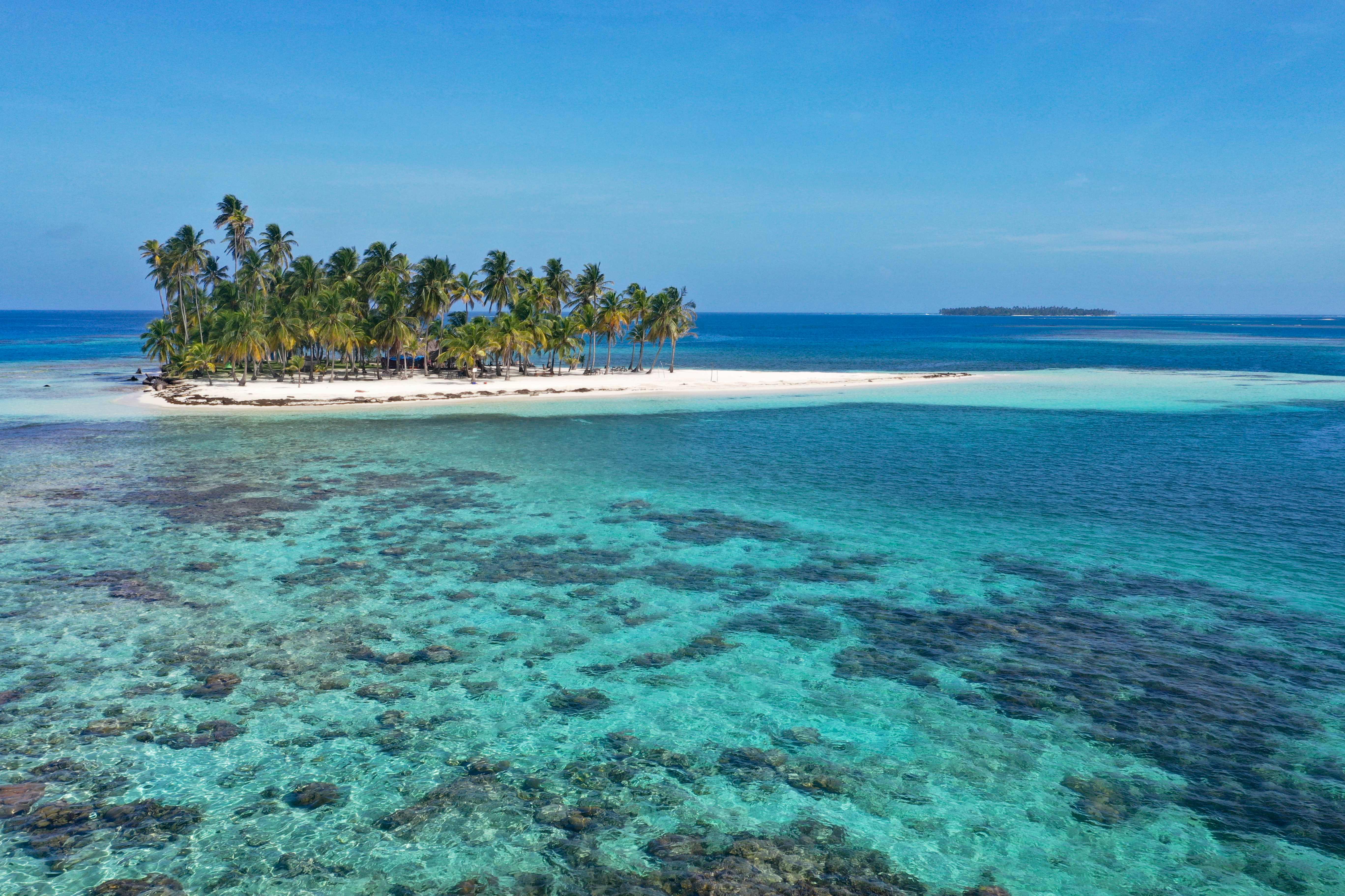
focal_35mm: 28
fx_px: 1046
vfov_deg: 46.4
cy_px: 448
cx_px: 672
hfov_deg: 65.5
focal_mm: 10.26
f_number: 8
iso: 100
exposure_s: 1/200
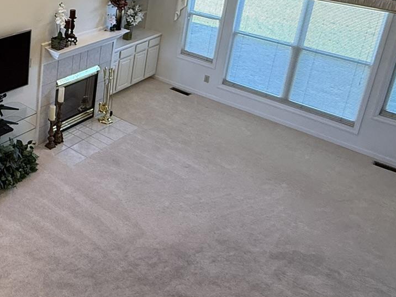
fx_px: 458
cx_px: 4
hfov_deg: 41.1
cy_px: 22
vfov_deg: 33.8
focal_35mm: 40
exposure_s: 1/60
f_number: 2.2
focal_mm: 2.22
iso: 200
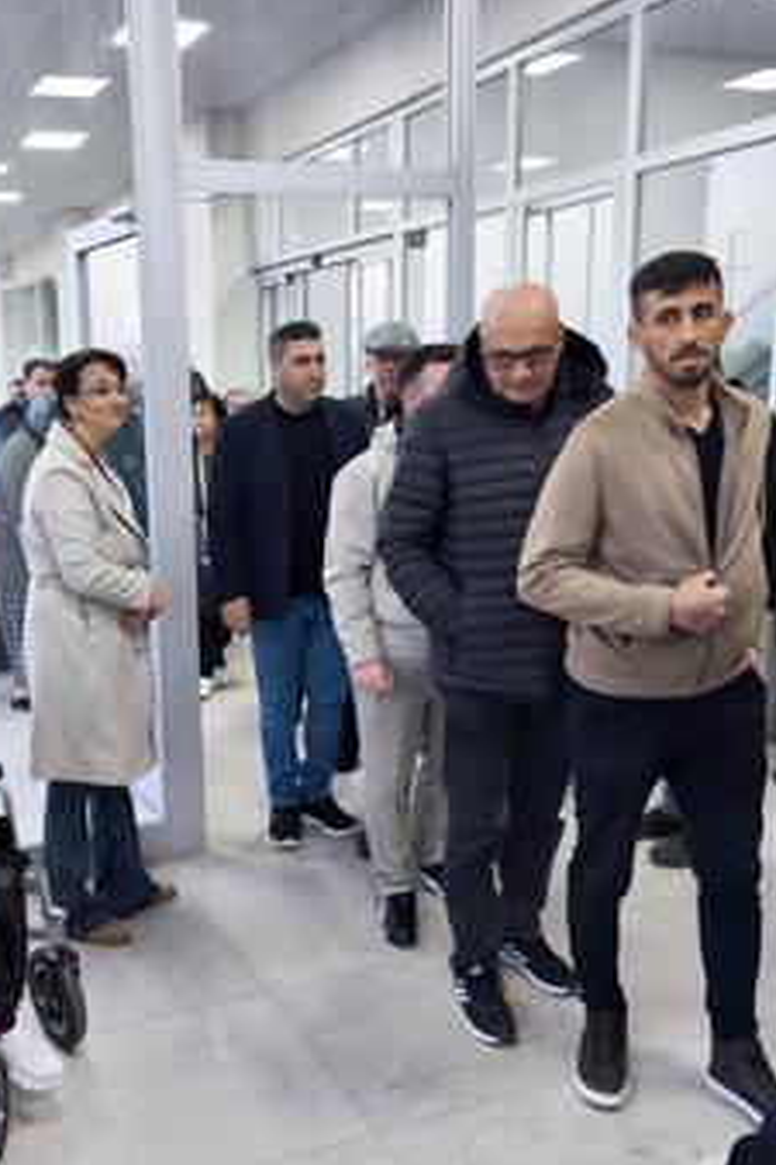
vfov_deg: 57.2
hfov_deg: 39.0
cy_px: 589
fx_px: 1068
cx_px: 203
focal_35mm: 33
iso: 160
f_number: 1.6
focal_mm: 6.57
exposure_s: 1/120
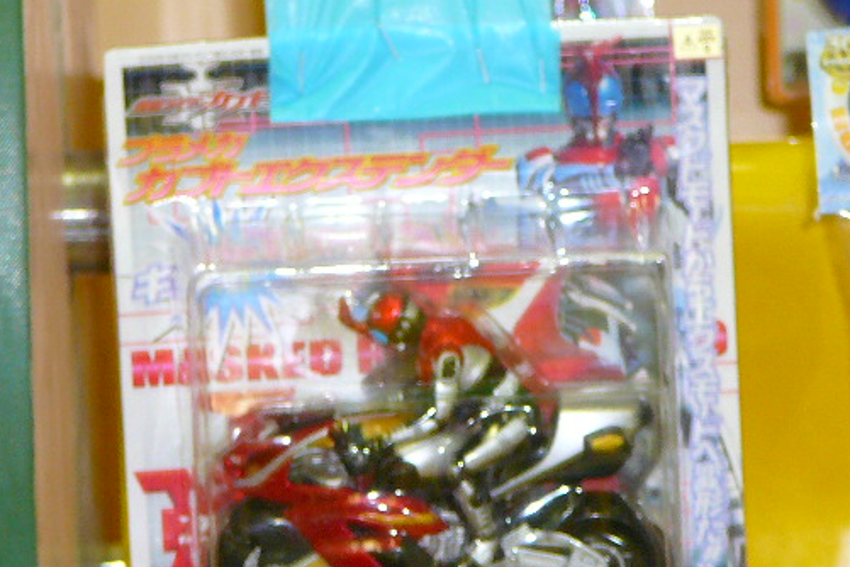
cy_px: 334
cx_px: 387
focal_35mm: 339
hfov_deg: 6.1
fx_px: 8004
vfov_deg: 4.1
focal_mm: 30.3
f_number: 4.1
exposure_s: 1/30
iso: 250
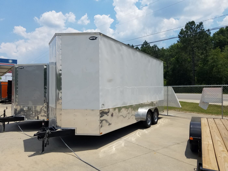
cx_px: 114
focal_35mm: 26
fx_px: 171
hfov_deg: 67.3
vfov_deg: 53.1
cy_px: 86
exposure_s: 1/4992
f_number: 1.7
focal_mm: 4.2
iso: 50
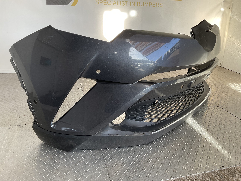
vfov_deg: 48.2
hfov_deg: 61.7
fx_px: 202
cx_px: 120
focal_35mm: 29
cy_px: 90
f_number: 1.8
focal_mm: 3
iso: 25
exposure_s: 1/100
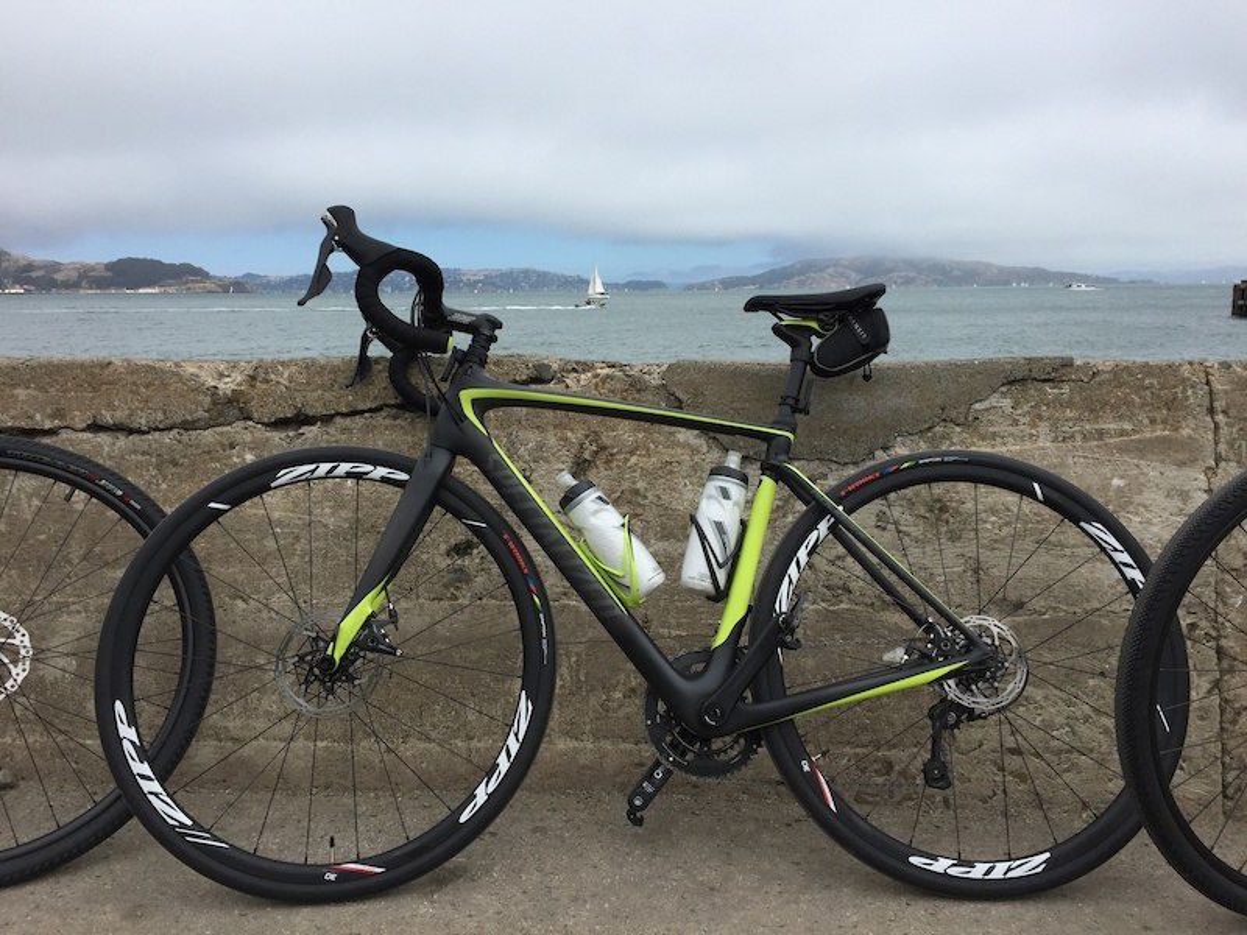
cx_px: 624
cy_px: 468
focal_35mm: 29
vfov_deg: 48.2
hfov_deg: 61.7
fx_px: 1045
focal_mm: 4.15
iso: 32
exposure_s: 1/2326
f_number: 2.2
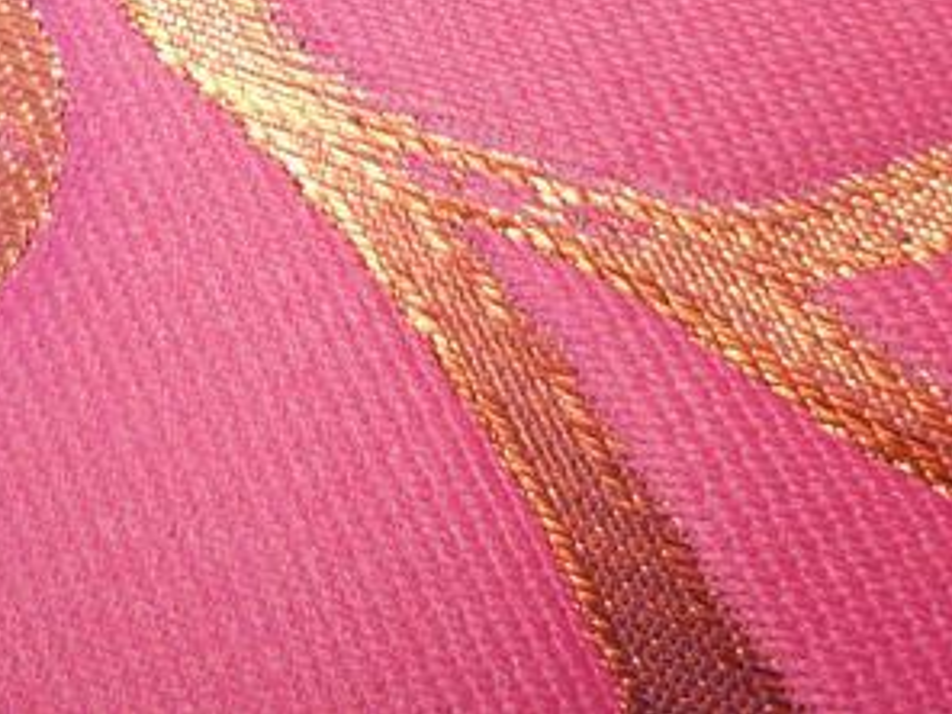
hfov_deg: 30.7
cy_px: -190
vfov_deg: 21.9
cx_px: 158
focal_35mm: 61
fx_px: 1678
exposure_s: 1/50
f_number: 1.8
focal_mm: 5
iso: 100
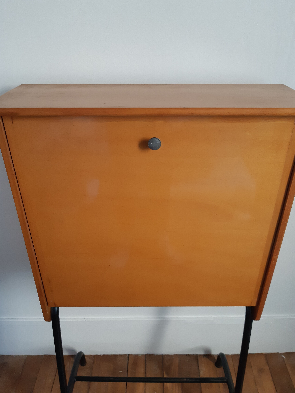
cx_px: 148
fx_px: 295
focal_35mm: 26
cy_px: 196
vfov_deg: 67.3
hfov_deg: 53.1
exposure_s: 1/60
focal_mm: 3.93
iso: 125
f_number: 1.7
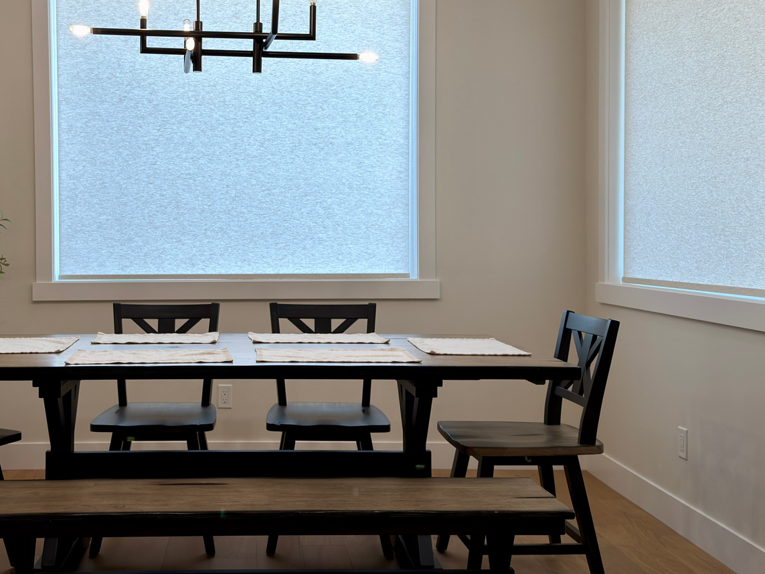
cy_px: 246
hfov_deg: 43.2
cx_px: 246
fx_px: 950
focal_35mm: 43
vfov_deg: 33.5
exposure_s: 1/120
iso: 80
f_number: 1.78
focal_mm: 6.76
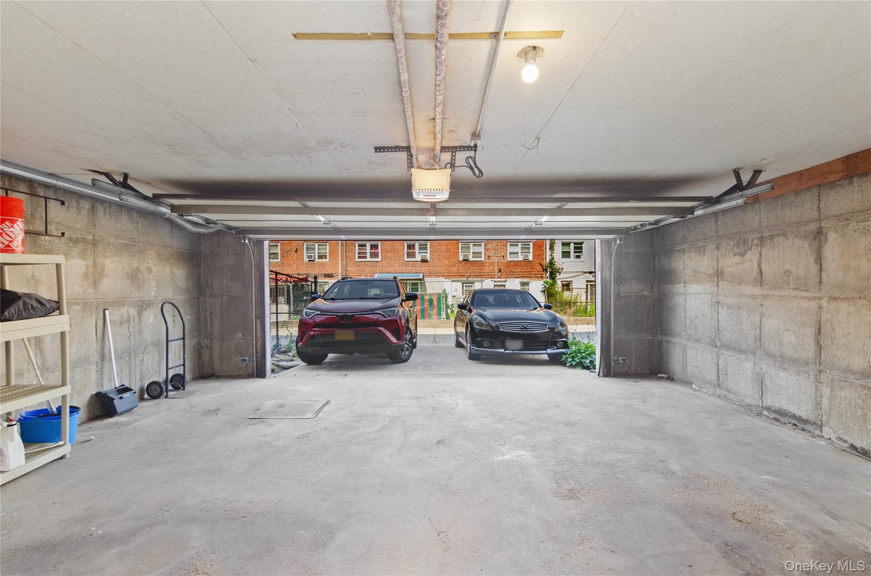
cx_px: 436
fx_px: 398
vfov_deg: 71.8
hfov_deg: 95.1
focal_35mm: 16
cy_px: 288
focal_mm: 11
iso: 800
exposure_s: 1/25
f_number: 7.1
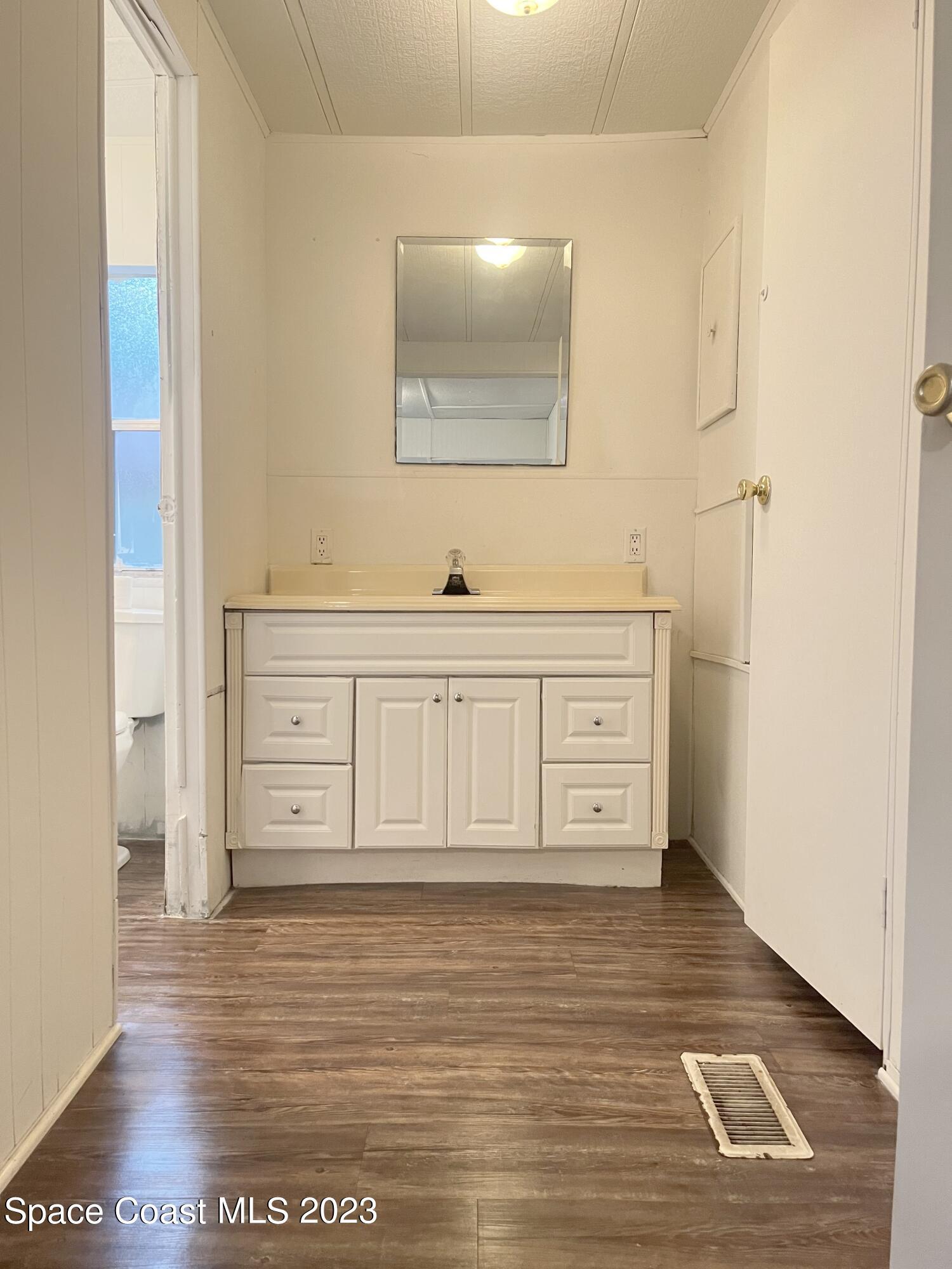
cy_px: 634
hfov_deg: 53.1
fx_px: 953
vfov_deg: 67.3
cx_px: 476
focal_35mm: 26
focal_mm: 5.1
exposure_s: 1/60
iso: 320
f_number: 1.6
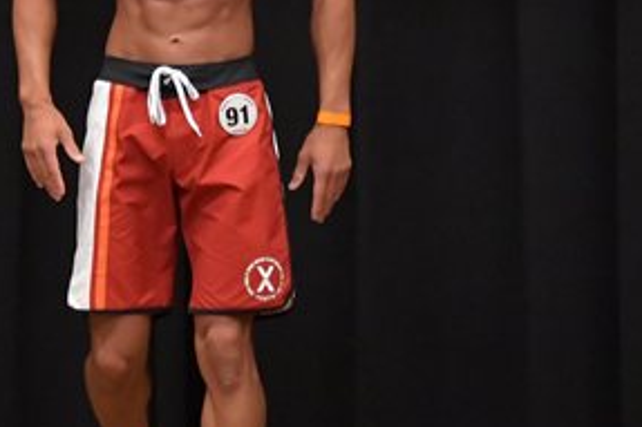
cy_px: 141
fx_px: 11531
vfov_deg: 2.1
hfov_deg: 3.2
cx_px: 102
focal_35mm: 647
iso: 6400
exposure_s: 1/400
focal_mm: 160
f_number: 5.6
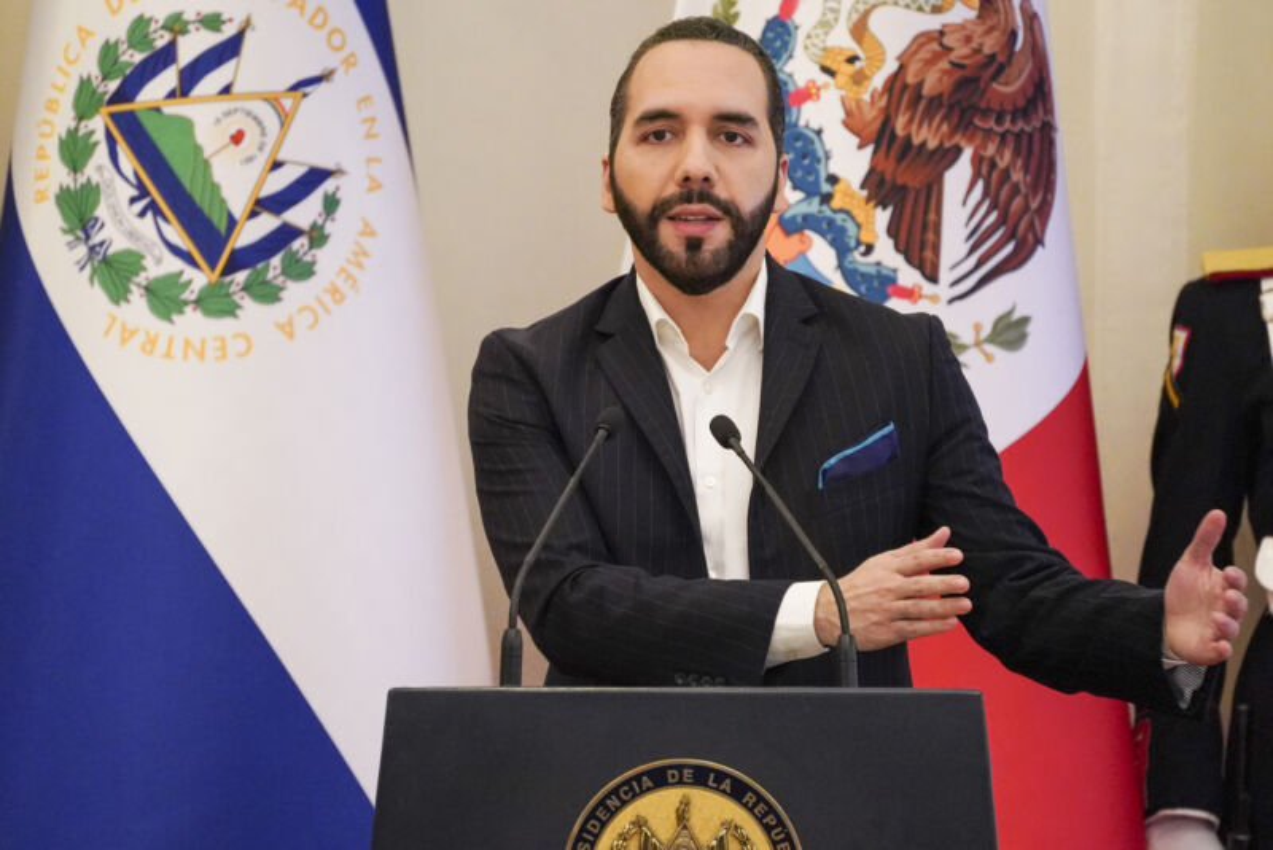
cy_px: 425
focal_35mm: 258
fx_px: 9126
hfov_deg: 8.0
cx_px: 636
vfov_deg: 5.3
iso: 8000
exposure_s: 1/320
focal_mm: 258
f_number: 6.3
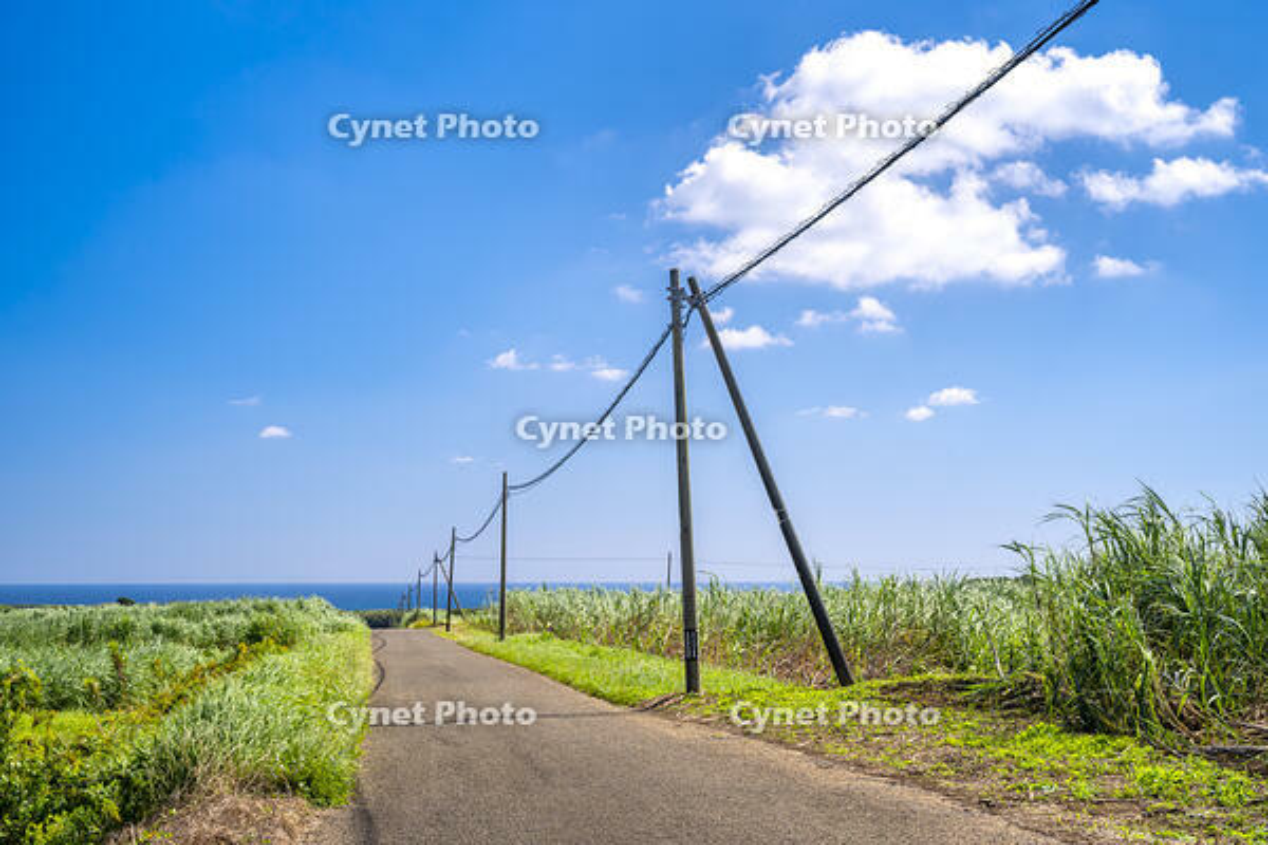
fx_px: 1902
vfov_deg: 25.1
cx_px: 634
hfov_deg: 36.9
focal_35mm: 54
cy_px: 422
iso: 64
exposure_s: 1/80
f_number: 9
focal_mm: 54
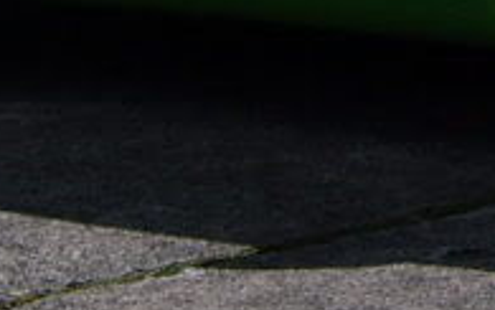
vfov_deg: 6.1
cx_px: 772
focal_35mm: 211
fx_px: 2847
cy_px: -203
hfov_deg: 9.6
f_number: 5.8
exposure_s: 1/500
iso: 50
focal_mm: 5.8
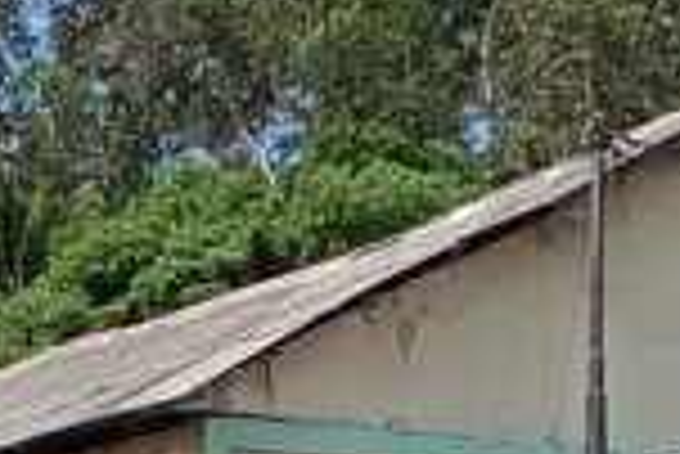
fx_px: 2136
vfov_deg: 11.3
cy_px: 832
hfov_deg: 17.6
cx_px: -41
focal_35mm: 113
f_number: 2.2
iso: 50
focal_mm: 1.65
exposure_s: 1/697
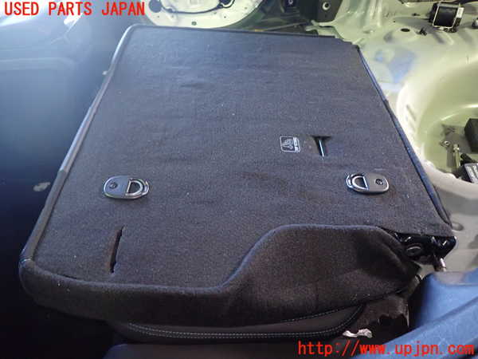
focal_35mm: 25
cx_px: 239
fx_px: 345
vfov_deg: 54.9
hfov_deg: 69.4
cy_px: 180
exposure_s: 1/20
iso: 800
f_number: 2
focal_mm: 4.5
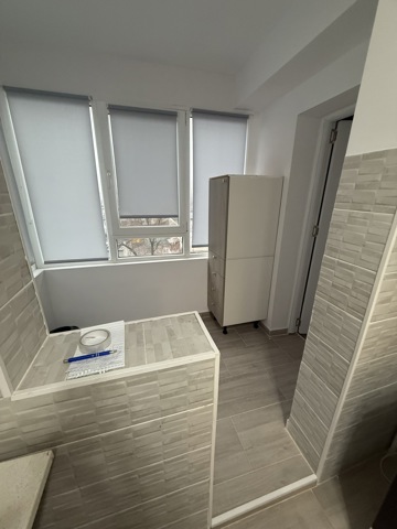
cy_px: 264
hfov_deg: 85.7
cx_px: 198
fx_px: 214
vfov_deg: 102.1
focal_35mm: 14
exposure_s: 1/100
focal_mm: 2.22
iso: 320
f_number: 2.2
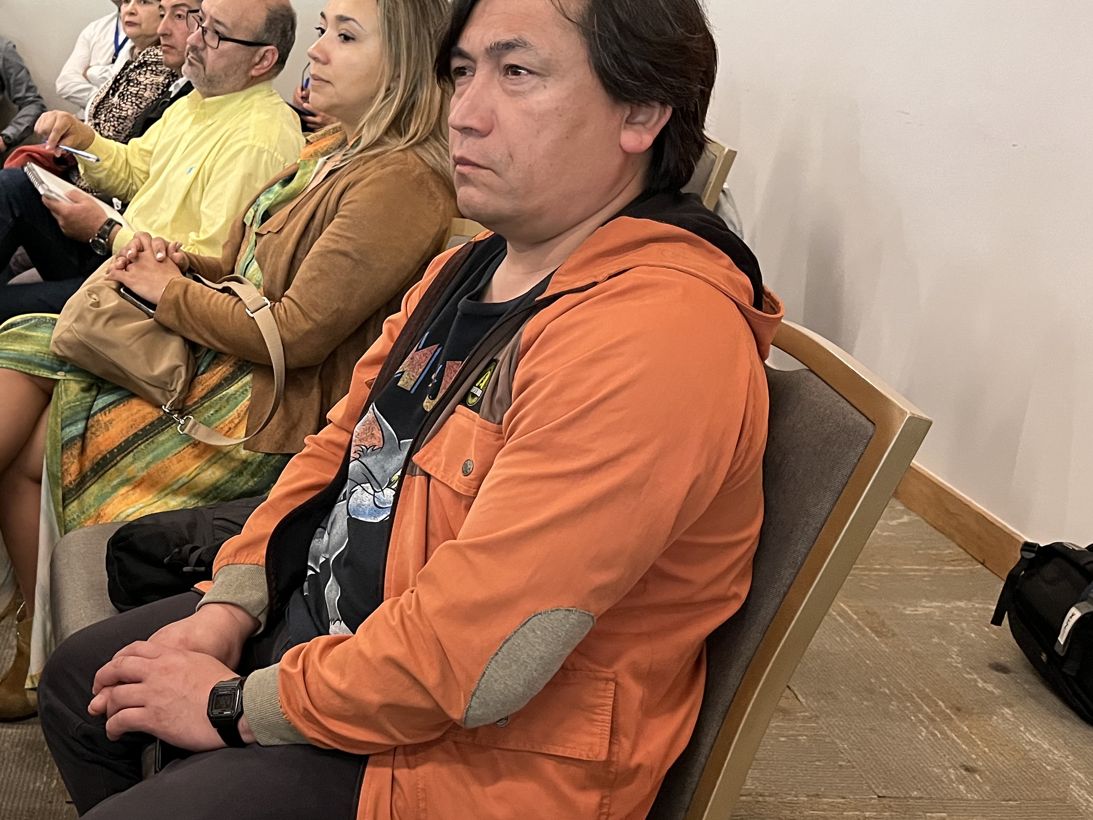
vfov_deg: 35.1
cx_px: 240
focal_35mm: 41
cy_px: 401
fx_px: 1295
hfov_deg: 43.9
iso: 640
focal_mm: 5.1
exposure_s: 1/40
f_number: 1.6
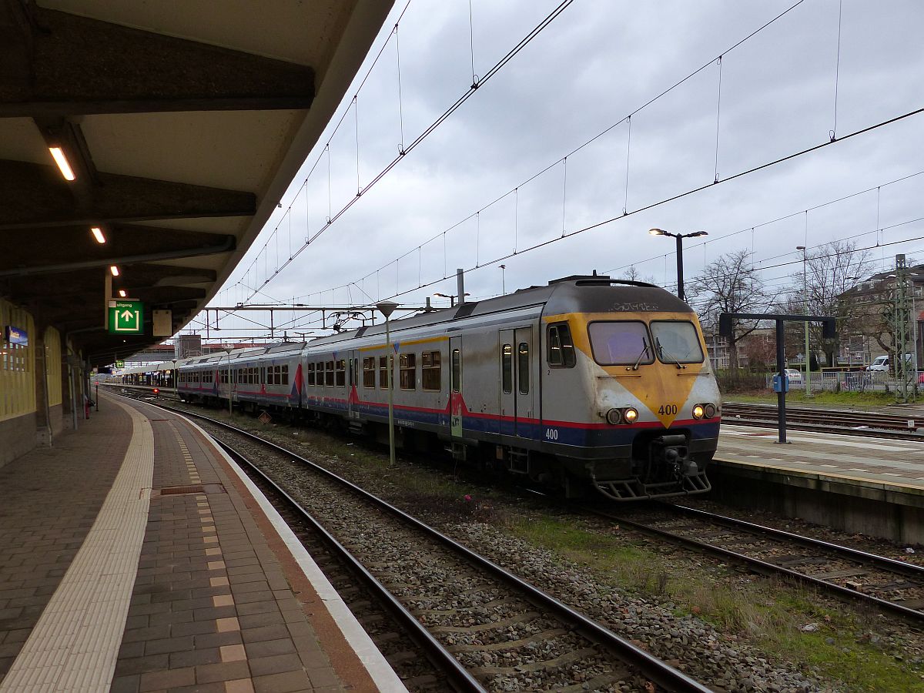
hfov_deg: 61.7
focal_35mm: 29
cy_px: 346
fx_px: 774
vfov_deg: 48.2
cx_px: 462
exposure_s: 1/100
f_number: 2.8
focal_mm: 5.2
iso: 160
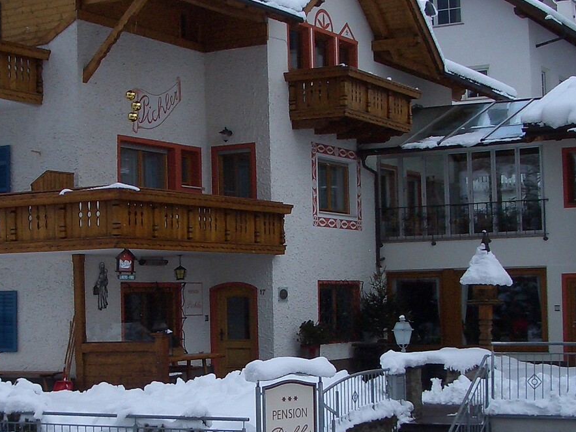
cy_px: 270
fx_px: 1265
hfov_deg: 25.4
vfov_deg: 19.4
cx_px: 162
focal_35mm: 76
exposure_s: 1/500
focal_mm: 5.8
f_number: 4.3
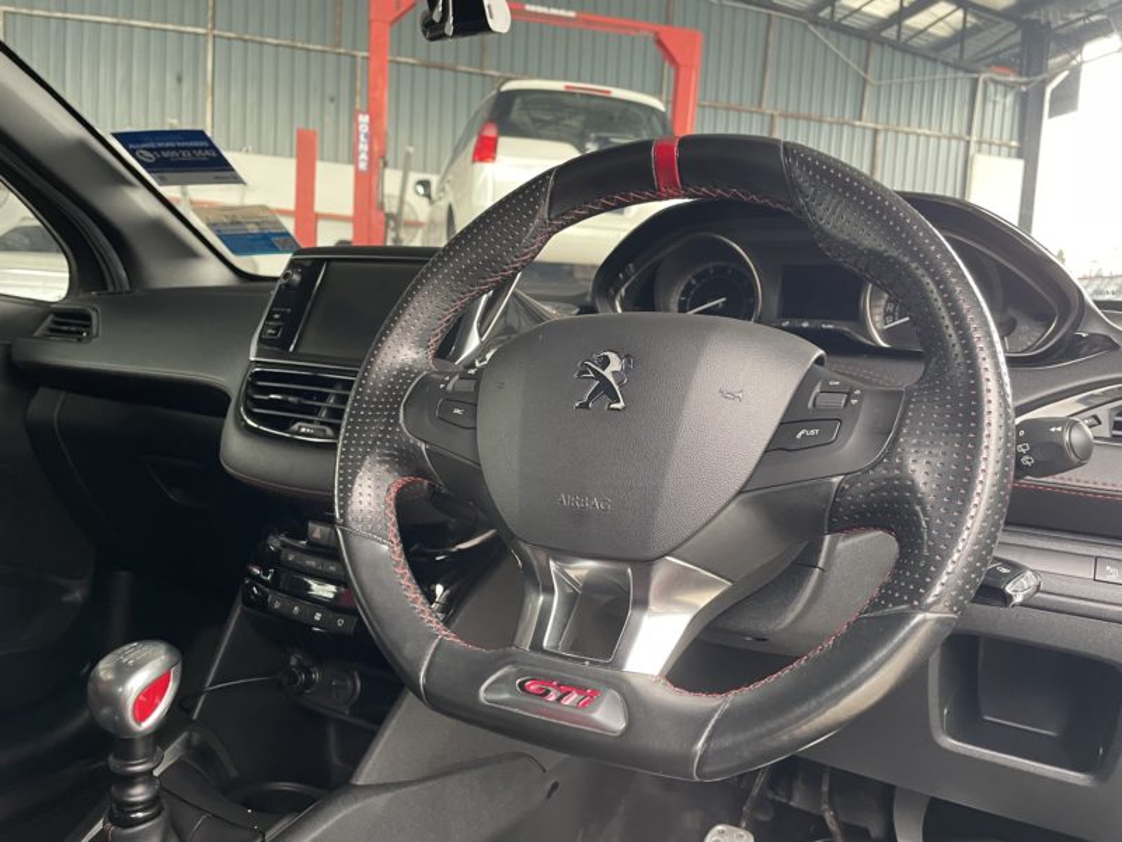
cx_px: 561
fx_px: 843
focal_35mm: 26
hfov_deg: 67.3
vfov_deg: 53.1
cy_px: 421
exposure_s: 1/60
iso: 250
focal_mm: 4.2
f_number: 1.6
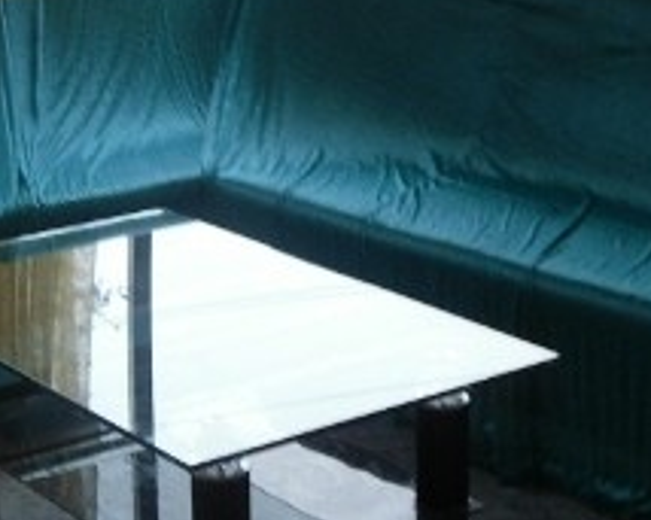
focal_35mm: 102
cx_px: 338
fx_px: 1964
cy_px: 58
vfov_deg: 14.9
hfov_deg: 18.8
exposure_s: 1/45
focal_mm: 6.3
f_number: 3.5
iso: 100
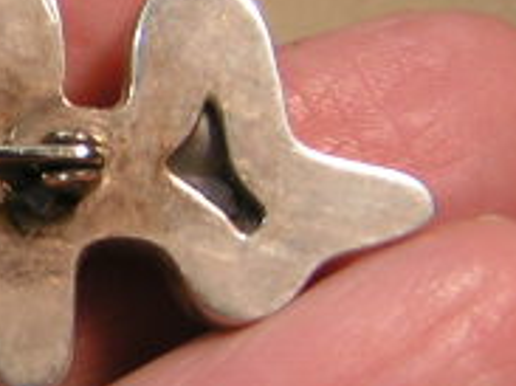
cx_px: -226
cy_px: 180
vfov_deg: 11.1
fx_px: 1981
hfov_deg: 14.0
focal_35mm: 133
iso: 50
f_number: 4.5
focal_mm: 5.8
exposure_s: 1/50
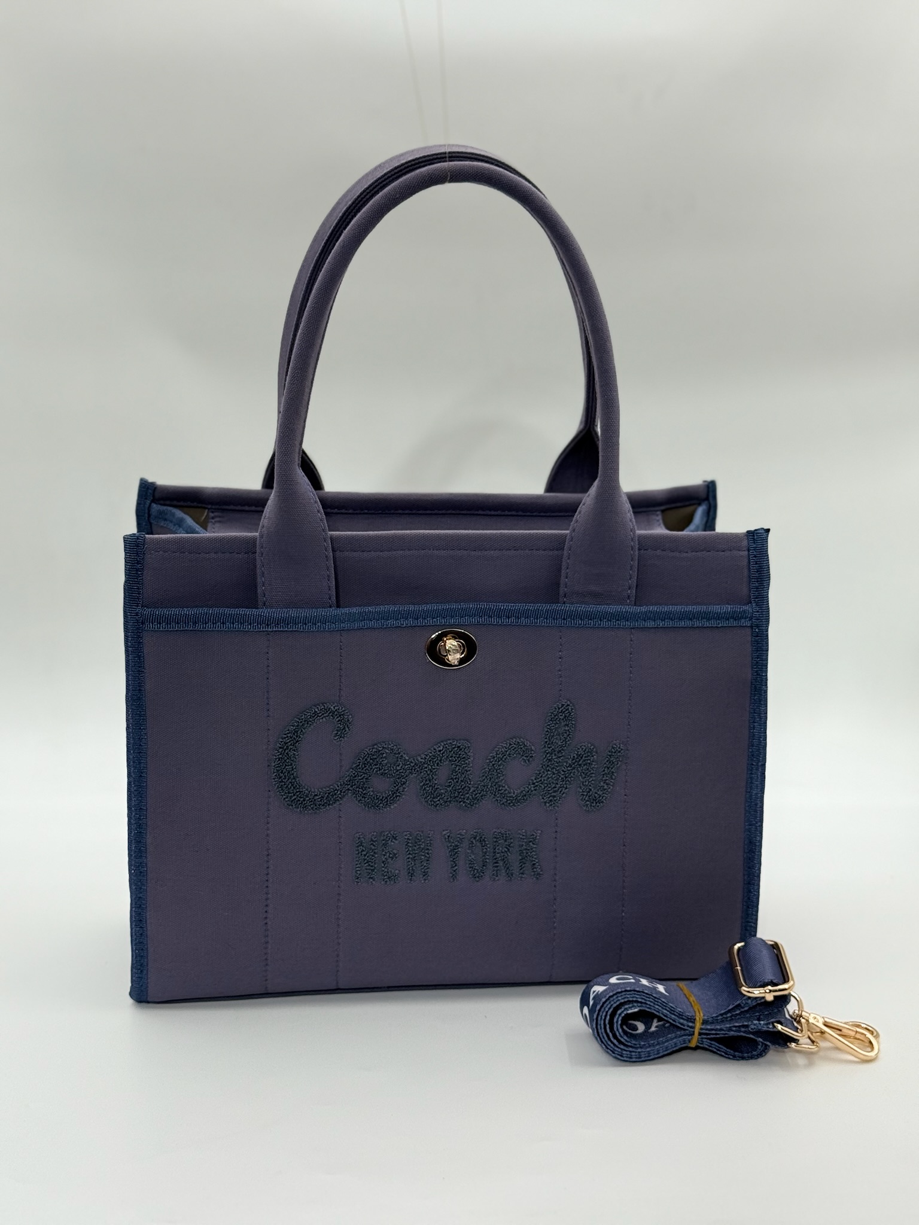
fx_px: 1699
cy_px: 612
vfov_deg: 39.7
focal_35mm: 48
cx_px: 460
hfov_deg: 30.3
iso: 80
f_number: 1.78
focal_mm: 6.76
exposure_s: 1/837
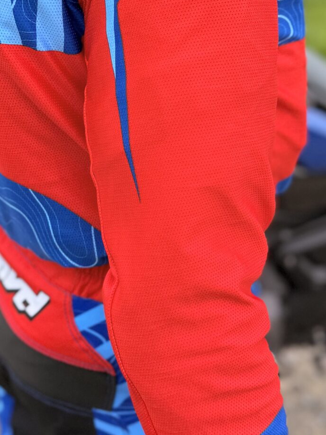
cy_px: 126
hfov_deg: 21.9
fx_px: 841
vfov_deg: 28.7
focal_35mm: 67
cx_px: 114
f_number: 1.78
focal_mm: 6.76
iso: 80
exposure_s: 1/395
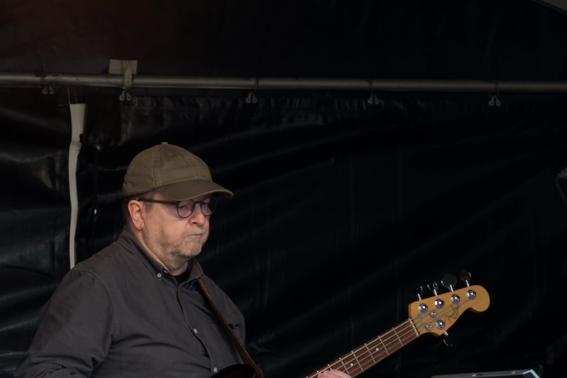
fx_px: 4883
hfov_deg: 6.6
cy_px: 245
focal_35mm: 310
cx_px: 251
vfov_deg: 4.4
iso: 100
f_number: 4
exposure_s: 1/80
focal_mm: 67.46
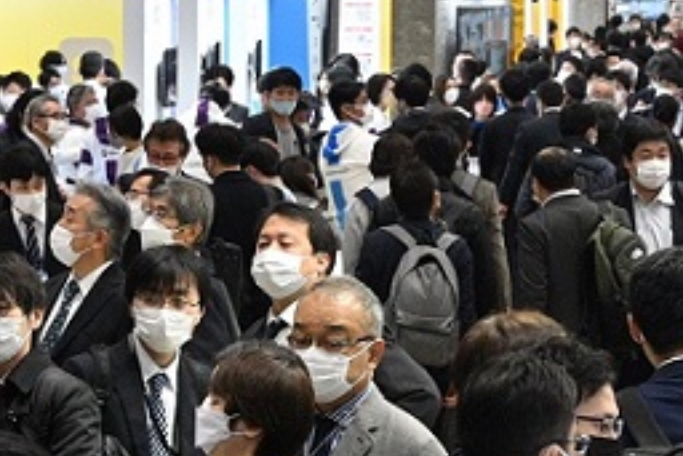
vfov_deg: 4.5
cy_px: 425
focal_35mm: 308
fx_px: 5847
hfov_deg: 6.6
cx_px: -160
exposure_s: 1/125
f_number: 8
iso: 2500
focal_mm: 63
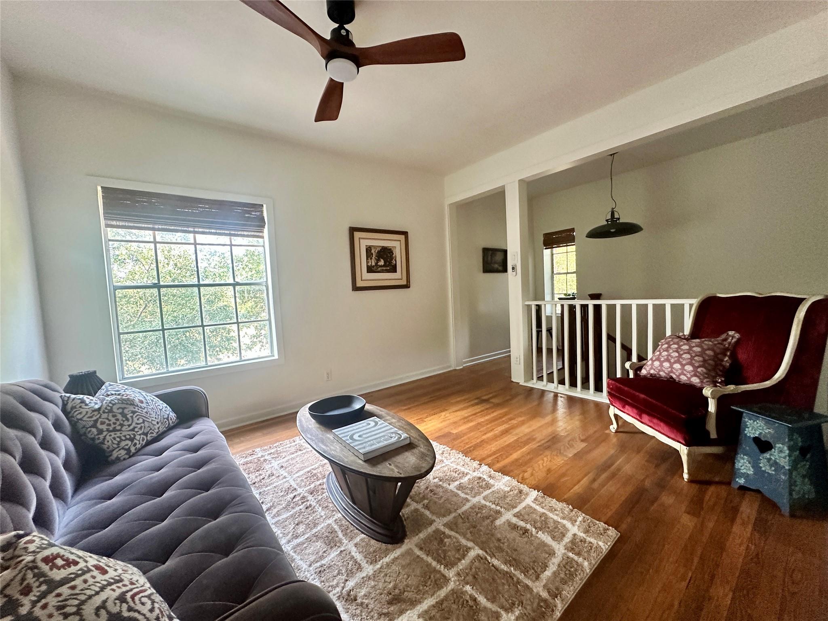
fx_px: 335
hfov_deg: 102.1
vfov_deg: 85.7
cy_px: 310
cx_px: 414
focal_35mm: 14
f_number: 2.2
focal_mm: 2.22
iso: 400
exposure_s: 1/60
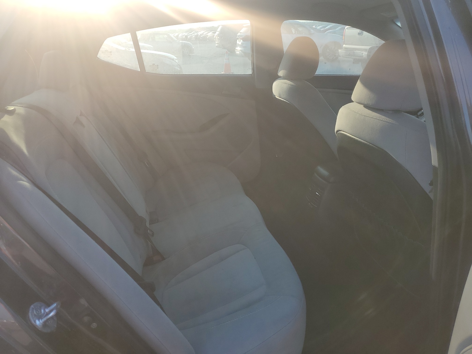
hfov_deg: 67.3
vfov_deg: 53.1
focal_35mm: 26
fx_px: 355
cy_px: 177
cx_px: 236
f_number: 1.5
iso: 50
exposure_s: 1/588
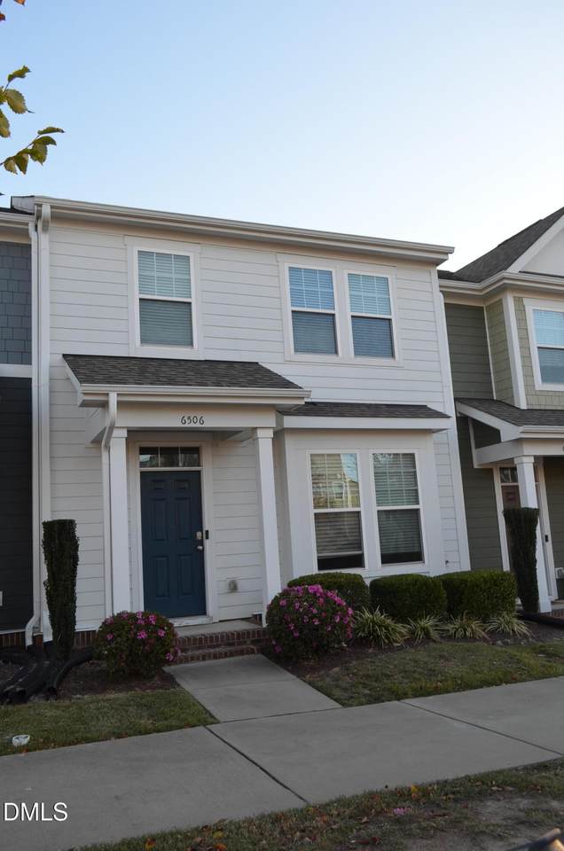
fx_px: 708
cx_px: 282
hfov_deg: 43.4
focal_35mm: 30
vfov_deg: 62.0
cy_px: 426
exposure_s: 1/160
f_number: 6.3
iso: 200
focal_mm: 20
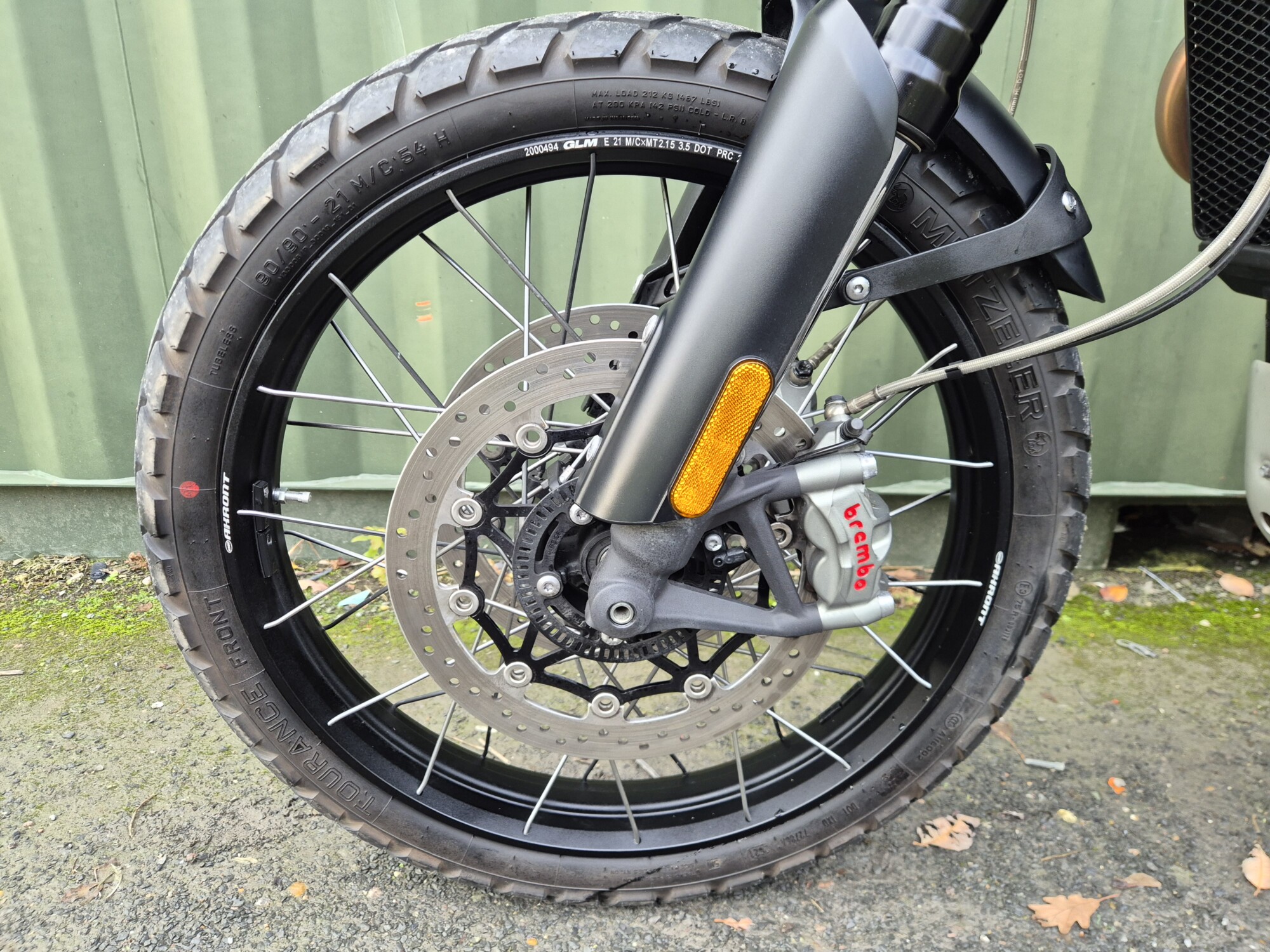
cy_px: 476
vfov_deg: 58.9
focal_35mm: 23
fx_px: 844
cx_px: 635
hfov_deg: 73.9
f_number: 1.8
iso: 250
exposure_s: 1/180
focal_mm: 5.4
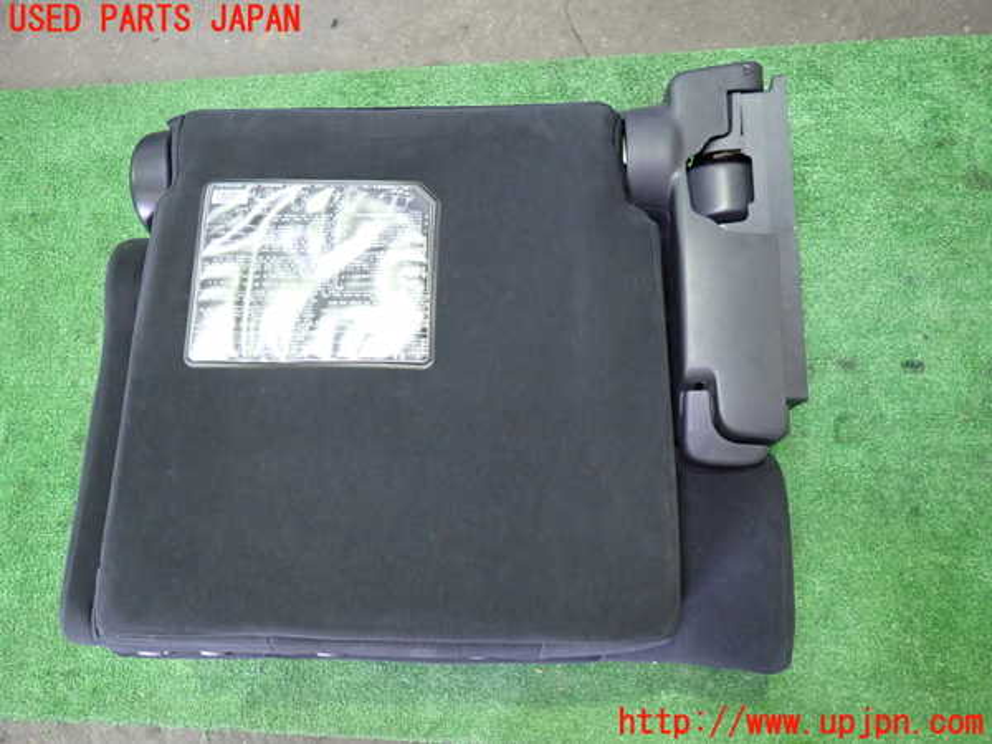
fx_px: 716
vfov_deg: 54.9
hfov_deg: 69.4
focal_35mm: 25
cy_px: 372
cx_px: 496
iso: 640
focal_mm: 4.5
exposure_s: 1/30
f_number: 2
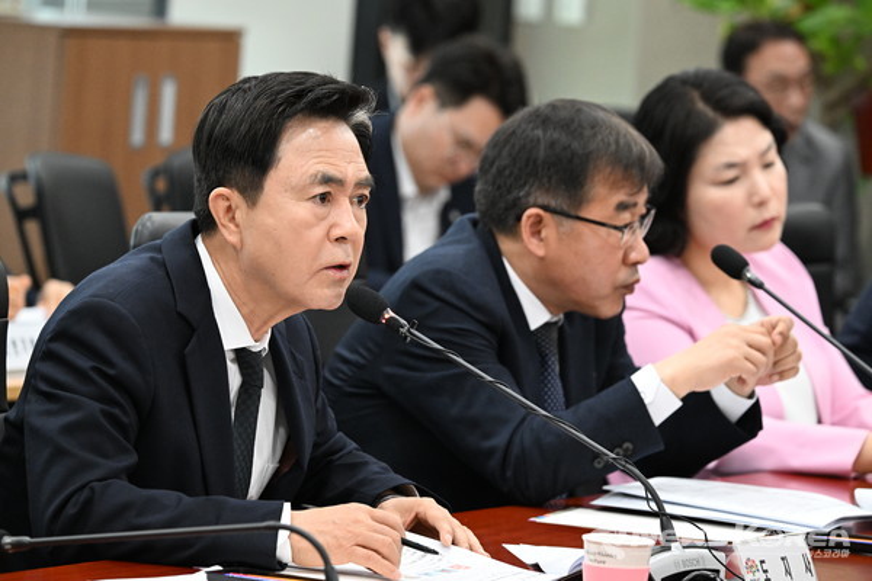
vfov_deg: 6.2
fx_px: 5328
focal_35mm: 220
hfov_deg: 9.4
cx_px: 436
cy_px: 290
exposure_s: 1/200
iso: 6400
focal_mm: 220
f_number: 7.1
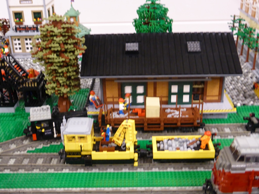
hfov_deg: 42.9
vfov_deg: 32.9
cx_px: 130
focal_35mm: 44
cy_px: 97
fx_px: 329
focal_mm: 7.9
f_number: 4.1
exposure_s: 1/6
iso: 400
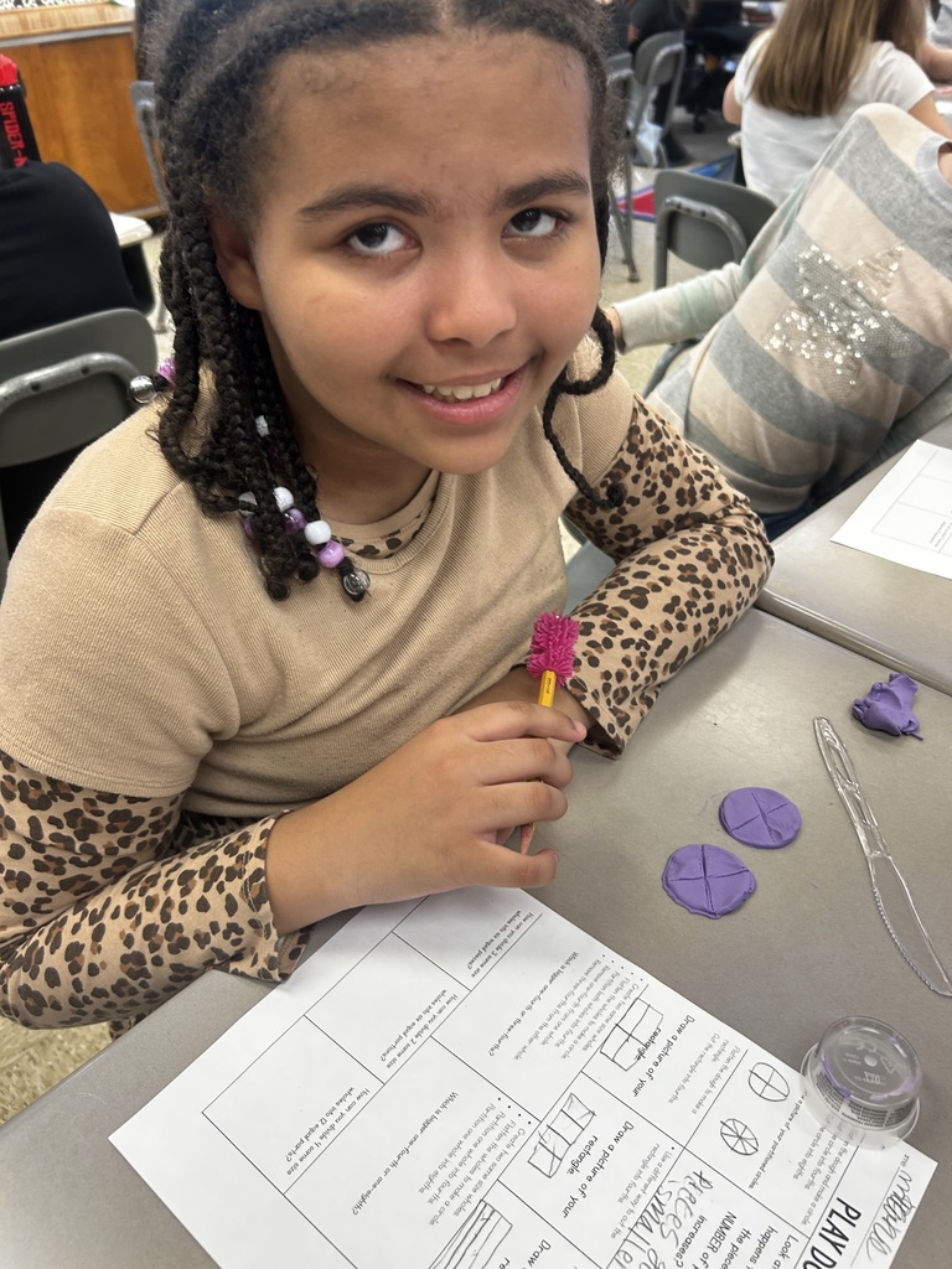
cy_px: 634
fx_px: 953
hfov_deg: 53.1
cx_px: 476
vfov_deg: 67.3
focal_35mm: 26
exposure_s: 1/60
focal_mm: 5.7
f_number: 1.5
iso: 100
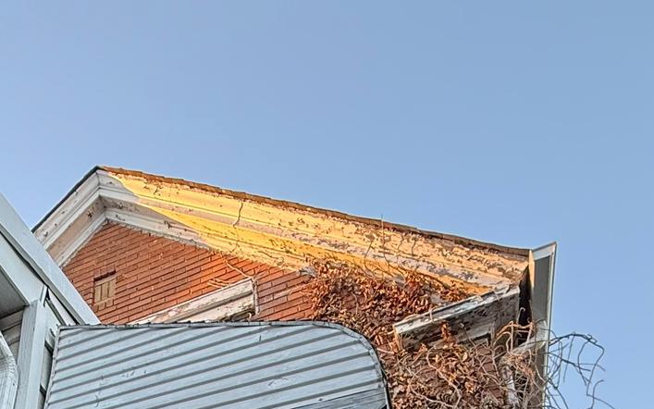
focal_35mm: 43
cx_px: 104
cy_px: 681
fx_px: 766
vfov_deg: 22.1
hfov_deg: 43.4
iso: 100
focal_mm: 2.22
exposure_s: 1/99
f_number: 2.2
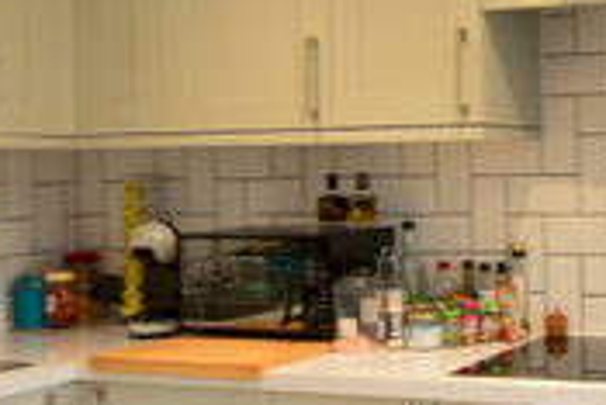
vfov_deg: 22.6
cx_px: 672
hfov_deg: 29.9
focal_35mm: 60
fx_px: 1011
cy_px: 156
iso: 400
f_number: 4
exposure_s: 1/15
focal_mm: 10
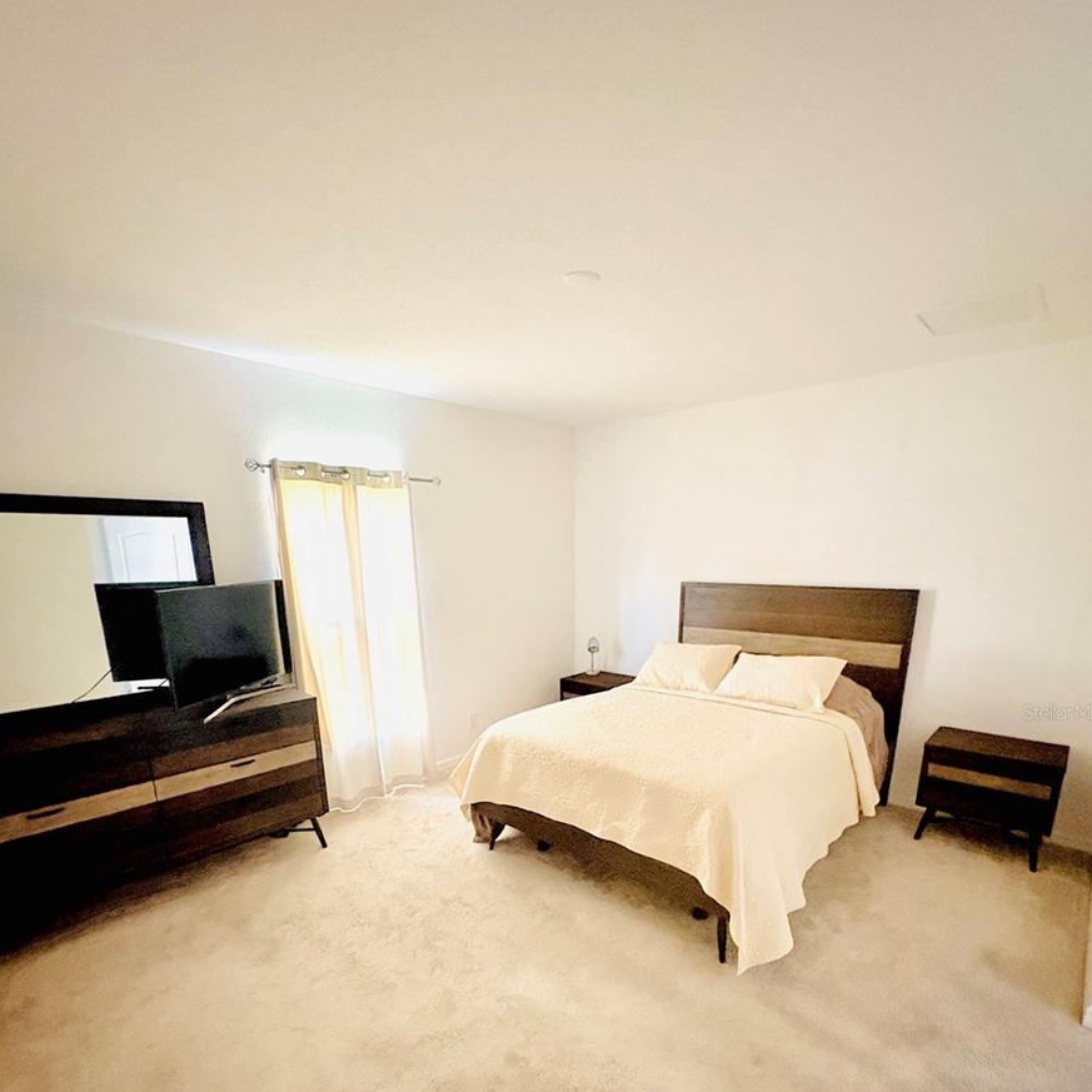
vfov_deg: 81.6
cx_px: 549
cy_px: 712
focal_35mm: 17
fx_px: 607
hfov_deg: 84.0
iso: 1000
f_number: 2.2
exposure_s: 1/57
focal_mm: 2.22
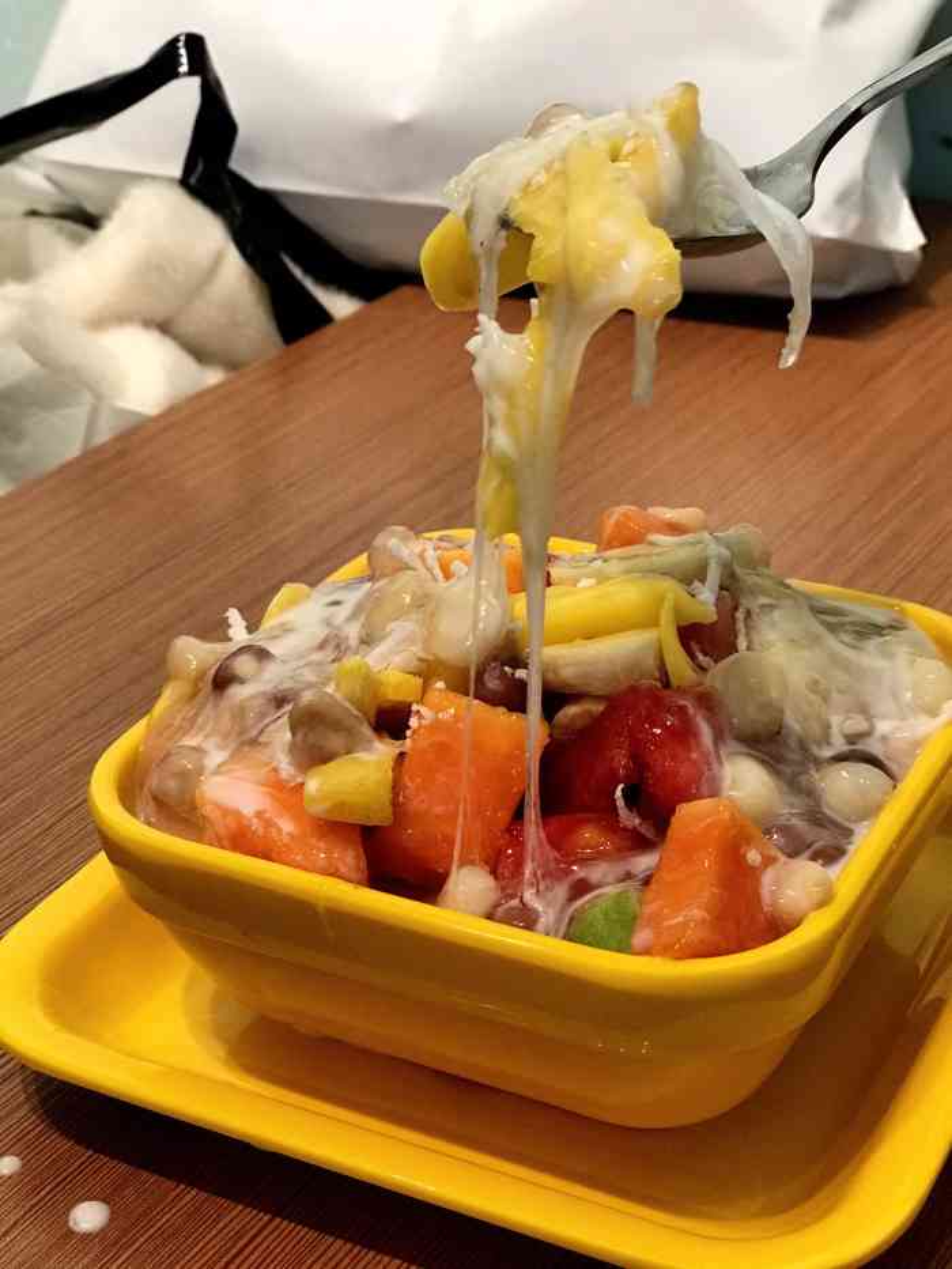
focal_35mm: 57
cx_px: 476
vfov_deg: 33.8
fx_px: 2090
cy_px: 634
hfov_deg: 25.7
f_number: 2.8
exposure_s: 1/50
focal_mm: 6.6
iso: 250
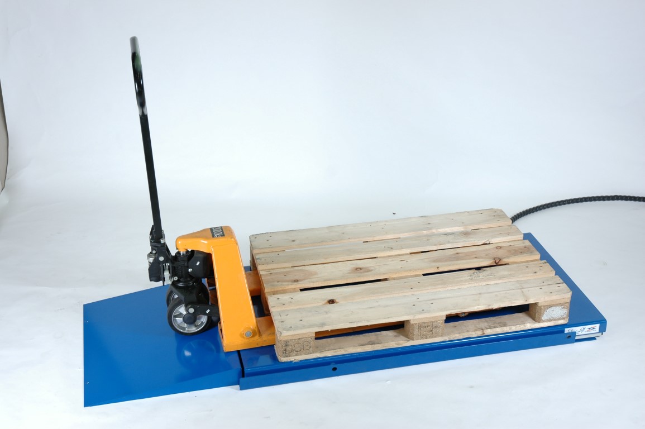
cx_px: 322
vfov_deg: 23.7
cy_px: 214
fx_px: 1020
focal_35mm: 57
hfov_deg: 35.1
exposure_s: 1/60
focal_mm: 38
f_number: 4.5
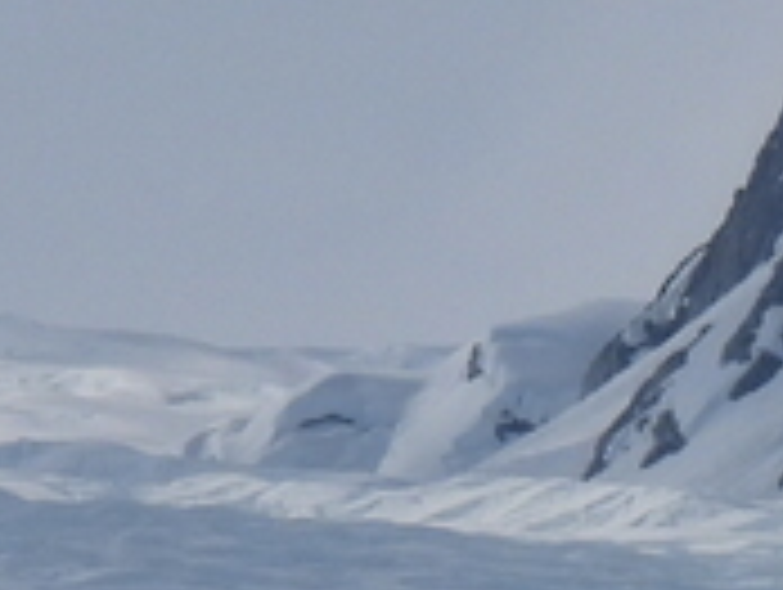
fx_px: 58190
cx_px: 1368
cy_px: 2027
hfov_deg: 0.8
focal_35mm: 2569
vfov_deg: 0.6
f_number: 7.1
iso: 100
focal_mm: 62.5
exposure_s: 1/1600
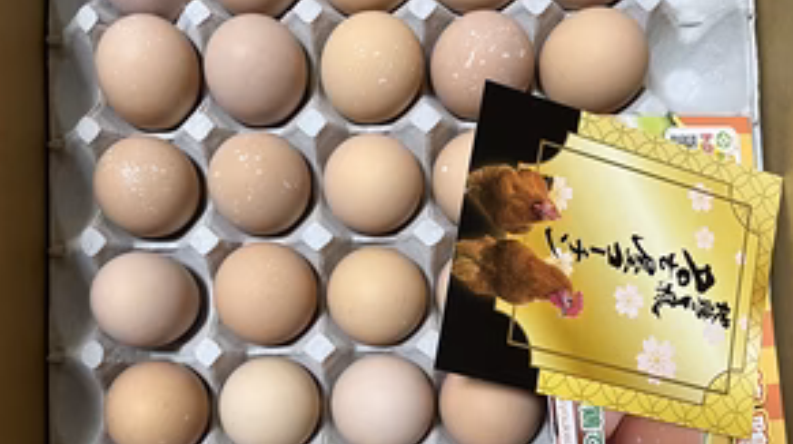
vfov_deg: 29.9
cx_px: 392
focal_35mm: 39
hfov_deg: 51.7
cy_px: 324
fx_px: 819
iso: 100
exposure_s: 1/50
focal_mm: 5.1
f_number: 1.6
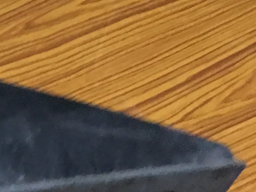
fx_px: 1095
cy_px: 233
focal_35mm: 148
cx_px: -363
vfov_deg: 9.9
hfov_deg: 11.1
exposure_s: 1/10
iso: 80
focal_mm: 4.15
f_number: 2.2
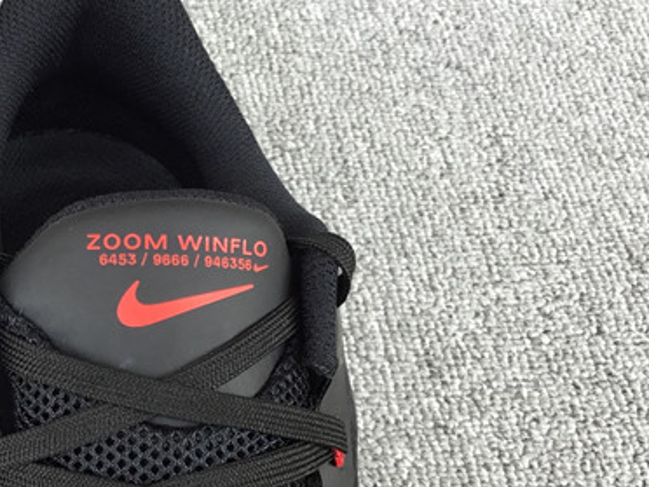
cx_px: -56
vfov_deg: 19.6
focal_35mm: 75
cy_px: 338
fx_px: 1406
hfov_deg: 24.3
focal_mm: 3.3
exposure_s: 1/100
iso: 32
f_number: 2.4
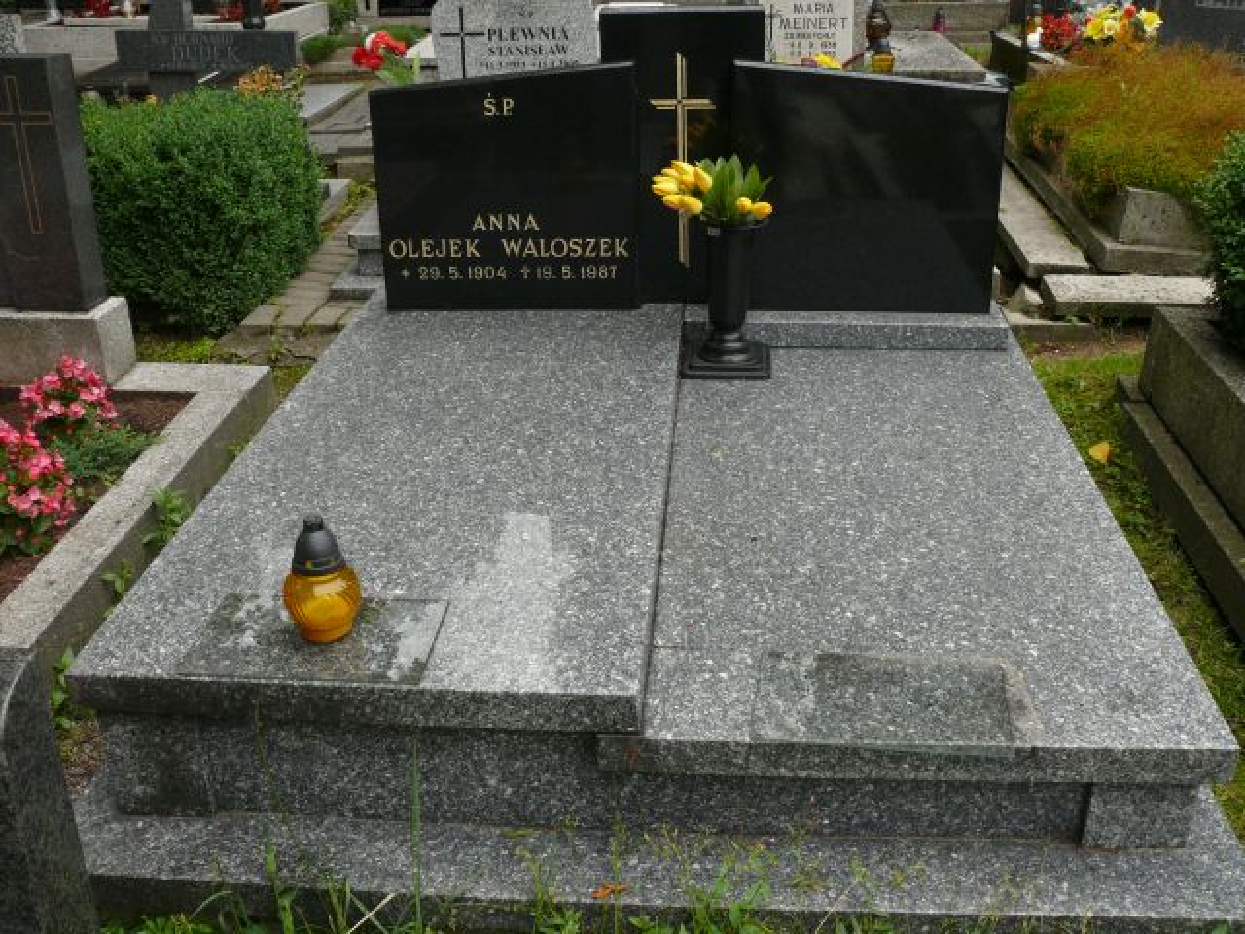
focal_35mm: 35
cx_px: 622
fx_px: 1259
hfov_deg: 52.6
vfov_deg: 40.7
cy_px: 467
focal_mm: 7.4
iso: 100
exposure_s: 1/125
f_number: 4
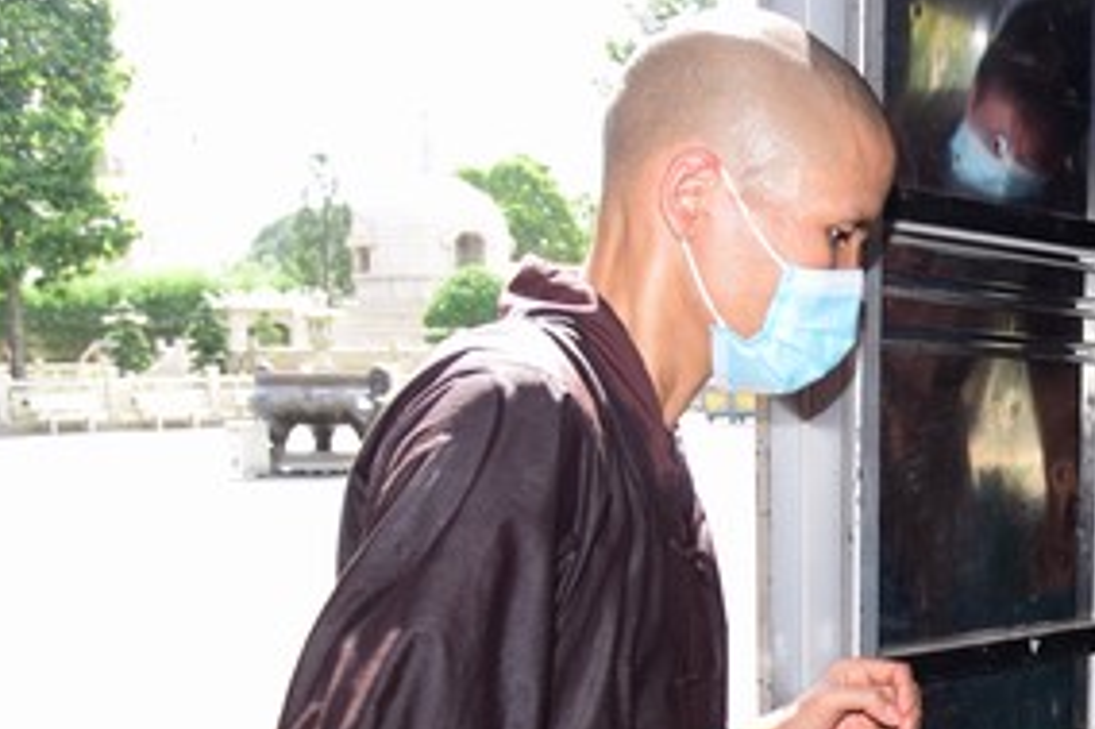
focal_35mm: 55
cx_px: 1157
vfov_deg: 23.8
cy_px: 683
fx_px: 1672
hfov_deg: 32.6
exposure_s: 1/100
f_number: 5.6
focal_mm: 24
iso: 160
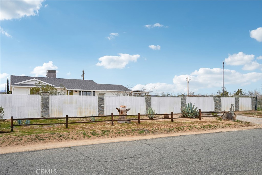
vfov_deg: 45.0
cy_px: 88
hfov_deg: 63.7
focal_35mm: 29
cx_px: 131
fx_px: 211
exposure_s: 1/125
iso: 100
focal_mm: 29
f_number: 8
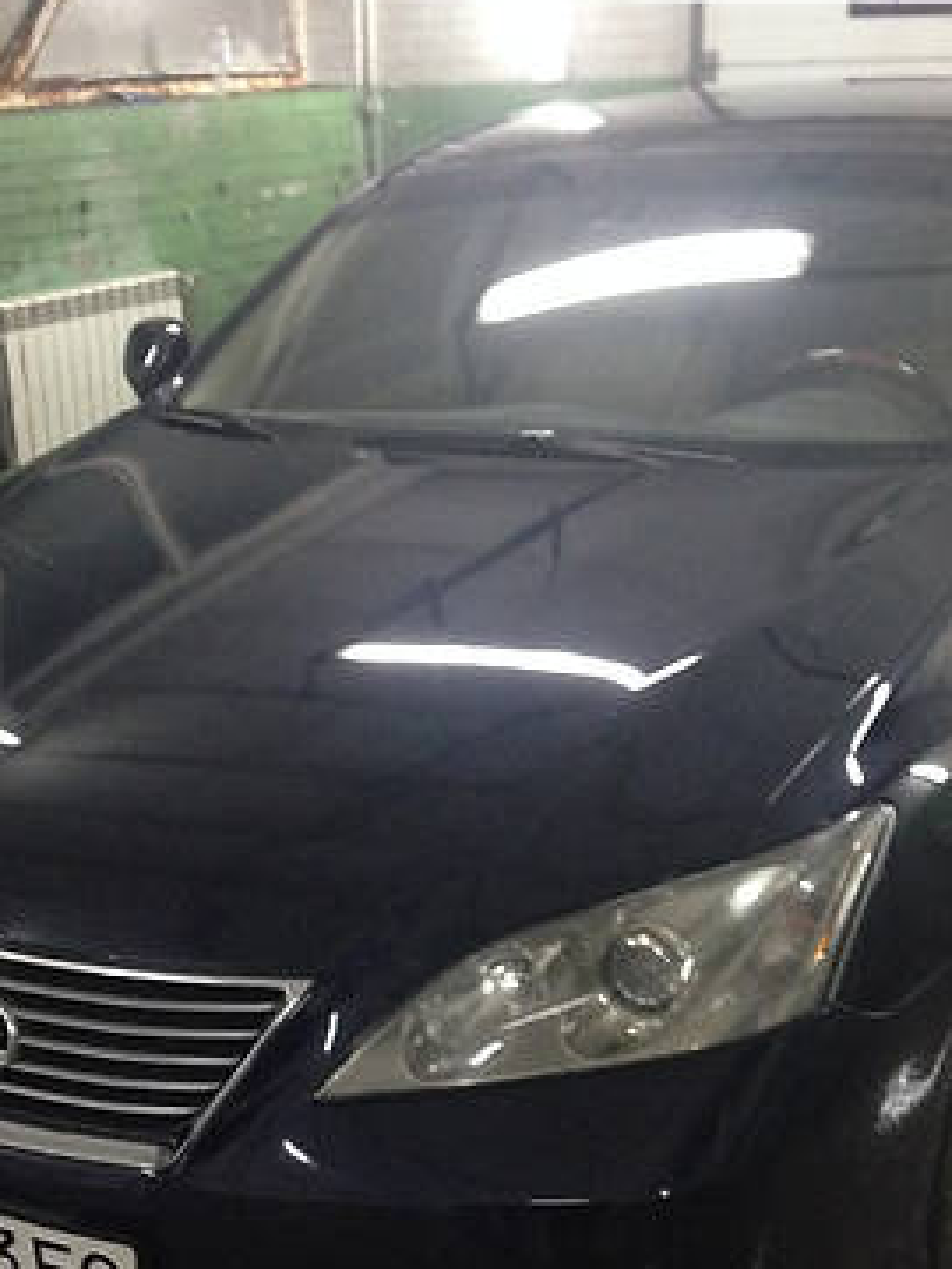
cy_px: 867
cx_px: 367
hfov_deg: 26.5
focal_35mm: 55
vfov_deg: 34.5
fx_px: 2017
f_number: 2.4
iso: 400
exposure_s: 1/17
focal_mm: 4.1
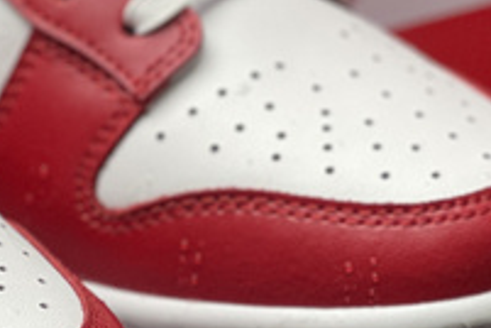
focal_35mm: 245
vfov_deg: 5.6
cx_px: -110
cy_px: 82
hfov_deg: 8.3
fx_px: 3341
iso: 40
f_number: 2.2
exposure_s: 1/121
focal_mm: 7.5
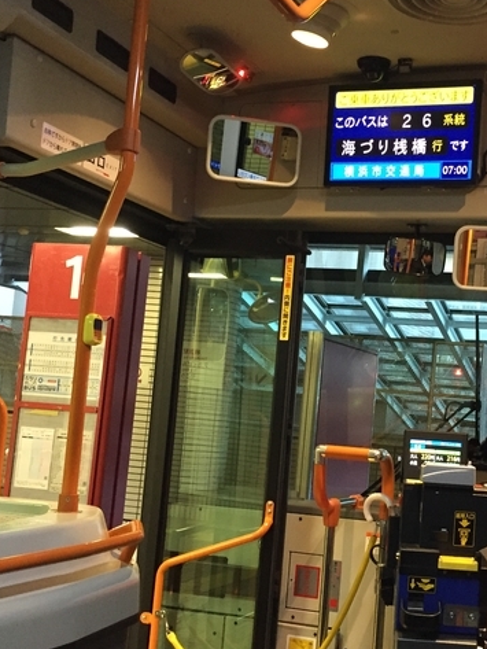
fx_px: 919
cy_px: 347
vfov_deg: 38.9
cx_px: 372
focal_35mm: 49
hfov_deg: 29.2
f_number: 2.2
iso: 250
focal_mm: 4.15
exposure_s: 1/24
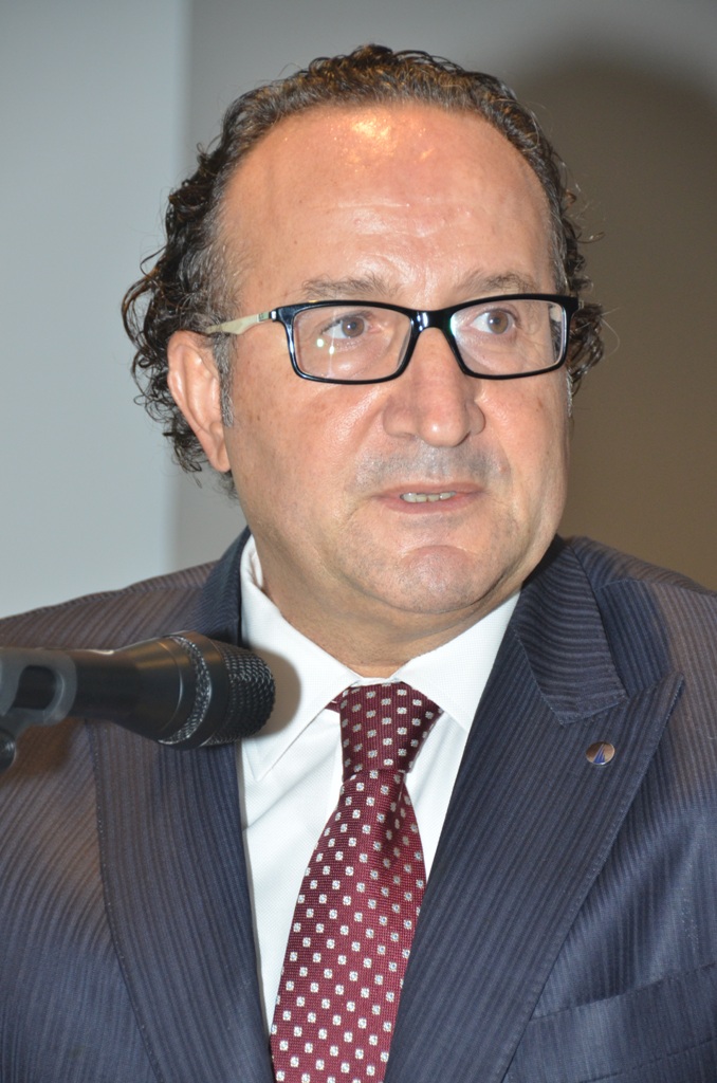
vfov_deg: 11.4
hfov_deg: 7.6
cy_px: 542
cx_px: 358
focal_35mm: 180
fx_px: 5403
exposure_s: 1/60
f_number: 5.3
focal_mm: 120
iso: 800
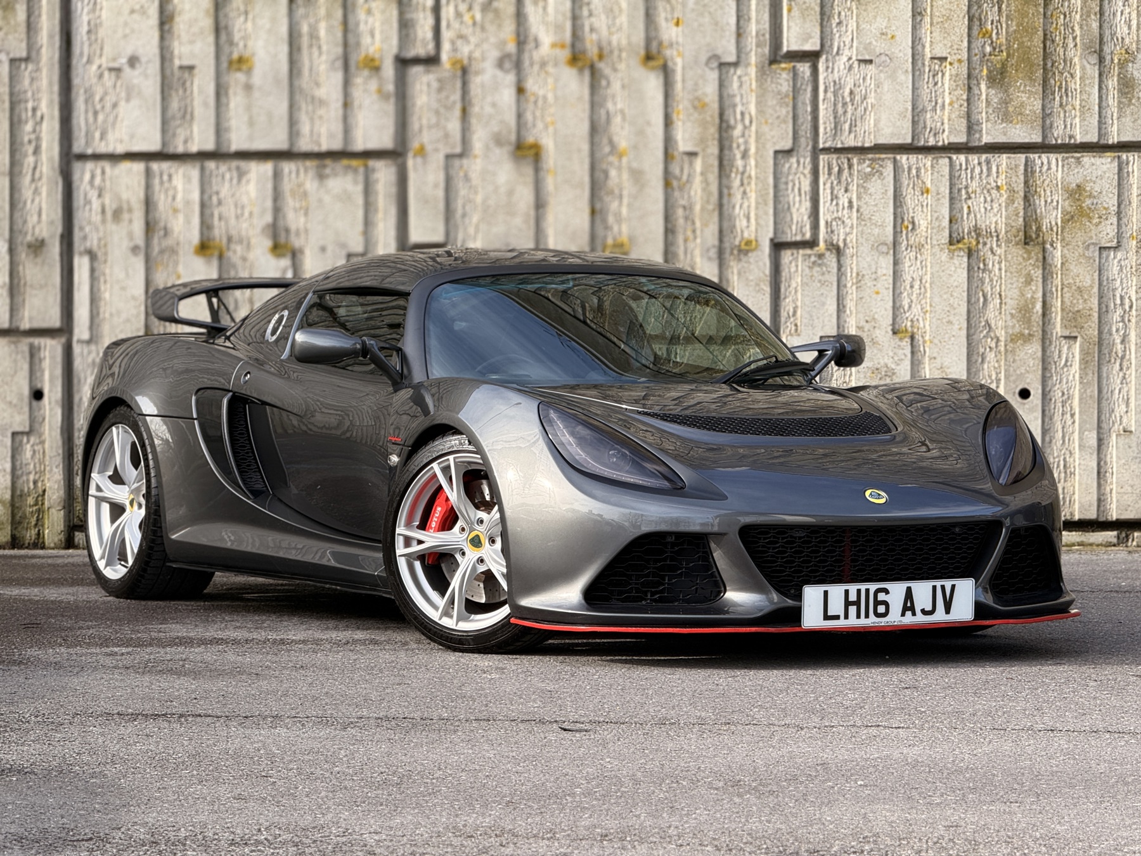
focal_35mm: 120
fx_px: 3955
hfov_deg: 16.4
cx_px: 570
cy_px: 428
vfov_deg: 12.3
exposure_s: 1/301
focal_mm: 15.66
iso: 64
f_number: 2.8
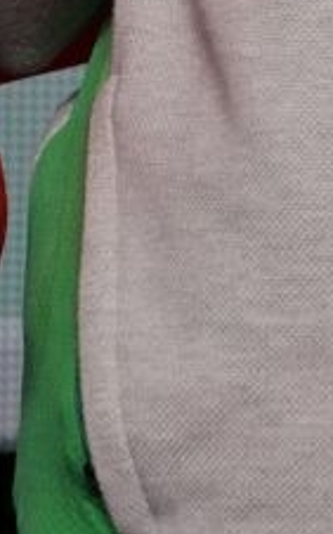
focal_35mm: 1340
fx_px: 19482
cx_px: 895
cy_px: -657
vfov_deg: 1.6
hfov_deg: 1.0
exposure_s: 1/250
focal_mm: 165
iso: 1250
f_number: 2.8
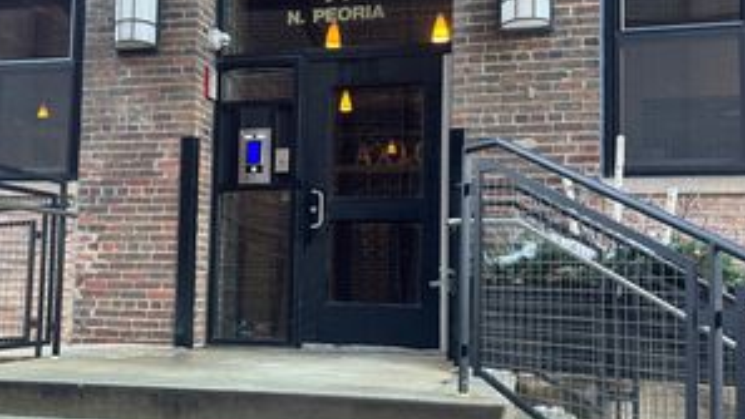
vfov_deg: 27.1
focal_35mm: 44
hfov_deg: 46.2
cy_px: 207
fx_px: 869
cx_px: 304
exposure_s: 1/121
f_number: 1.78
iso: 160
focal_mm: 6.76
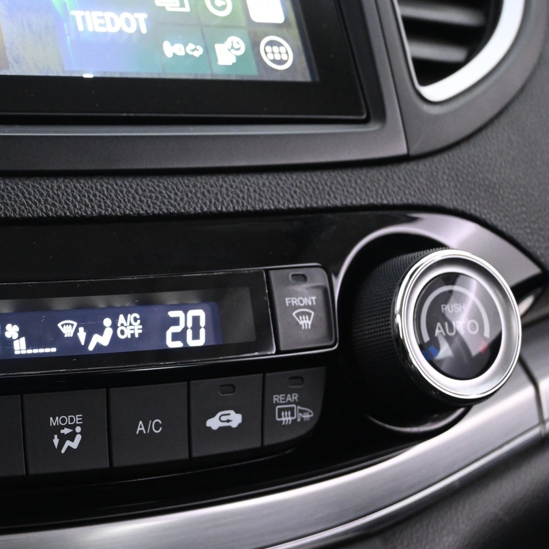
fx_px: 1382
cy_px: 363
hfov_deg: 21.8
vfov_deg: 22.4
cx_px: 23
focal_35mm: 77
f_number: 4.8
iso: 2500
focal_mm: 30
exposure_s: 1/20
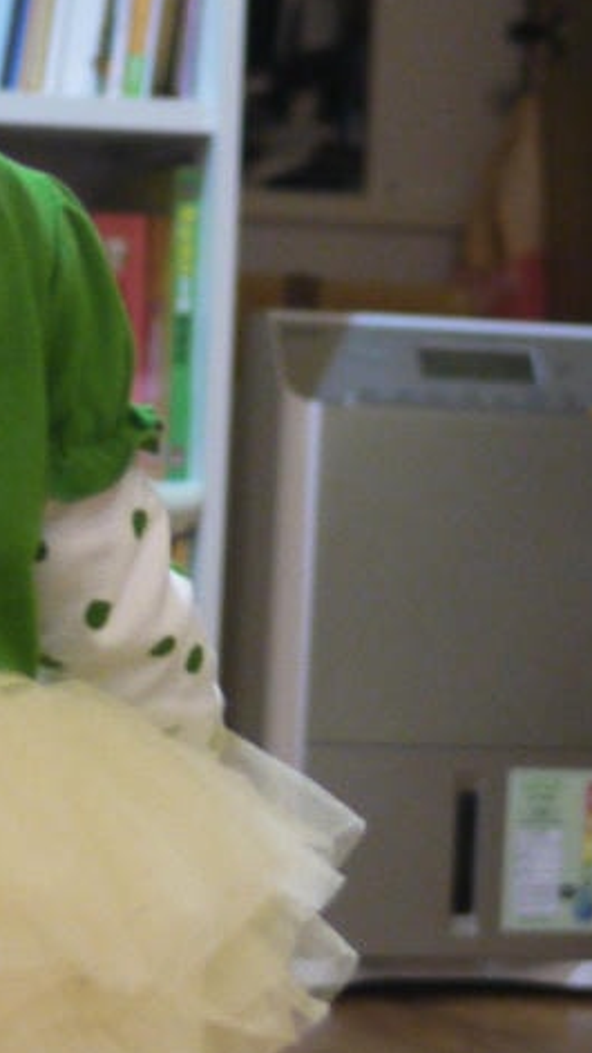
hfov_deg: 8.2
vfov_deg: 14.5
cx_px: 295
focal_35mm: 148
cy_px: 581
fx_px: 4129
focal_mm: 20
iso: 800
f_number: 1.7
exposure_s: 1/60
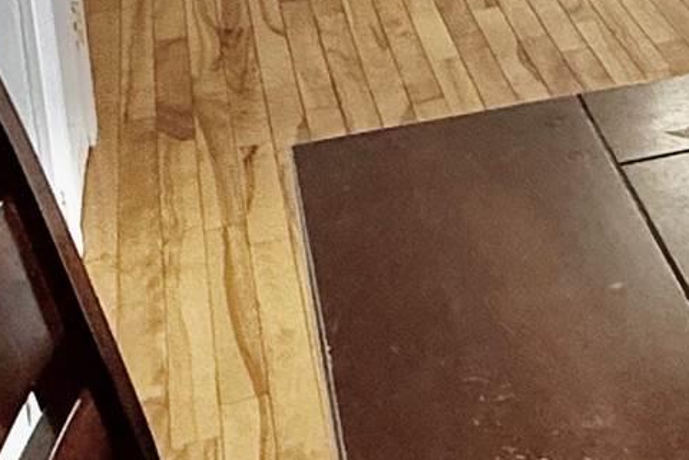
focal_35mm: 93
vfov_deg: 13.7
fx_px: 1780
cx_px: 1223
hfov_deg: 17.8
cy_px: -262
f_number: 2.2
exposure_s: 1/120
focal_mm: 2.22
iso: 200
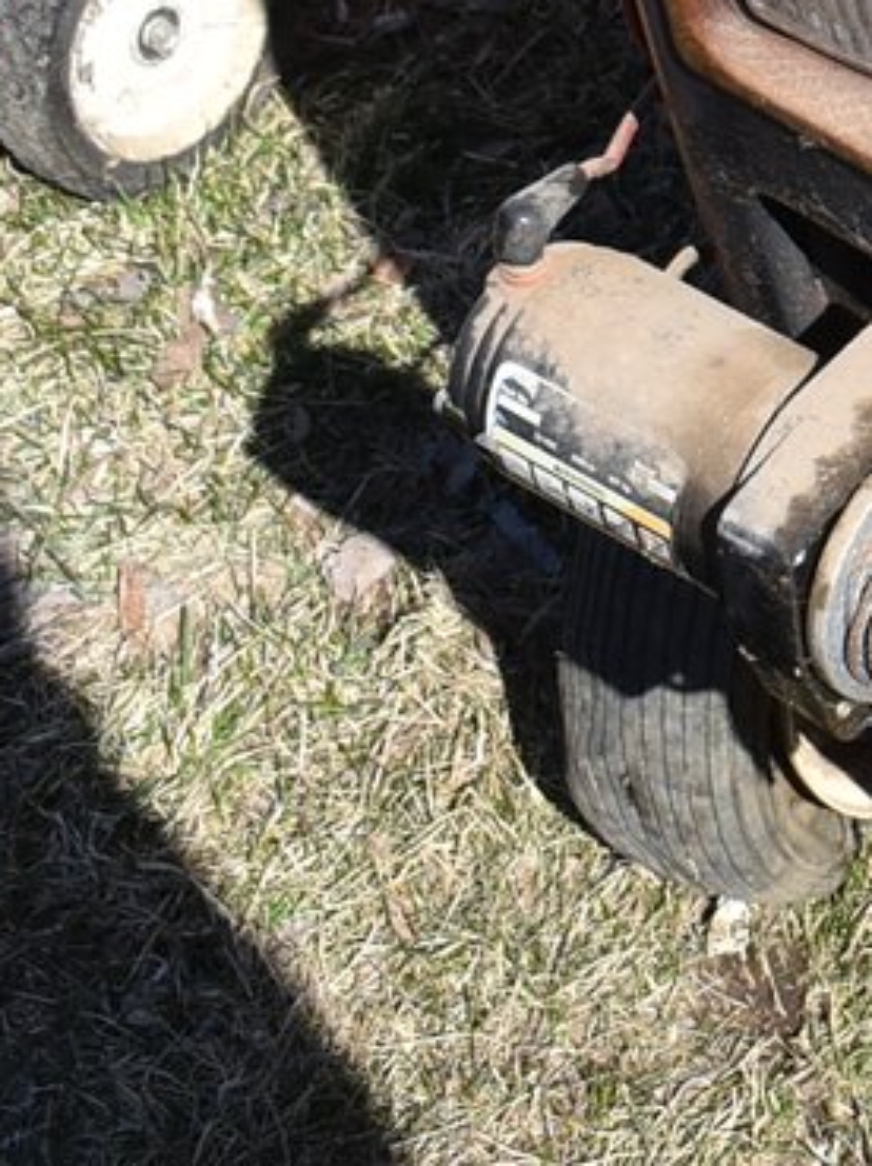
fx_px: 4475
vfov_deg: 14.5
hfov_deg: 9.8
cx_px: 2092
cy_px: -156
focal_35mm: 133
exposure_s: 1/250
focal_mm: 20
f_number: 8
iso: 100
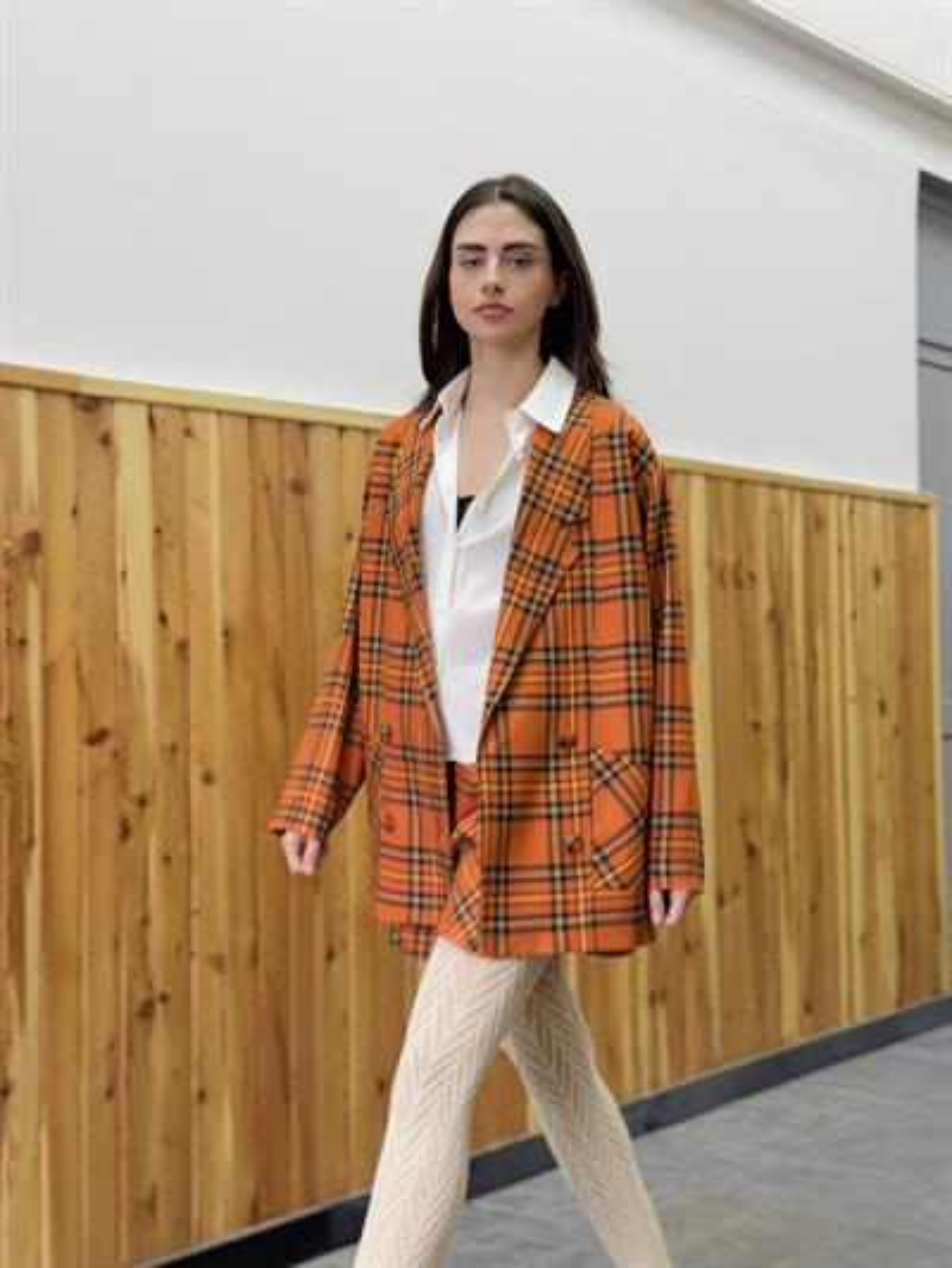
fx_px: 1759
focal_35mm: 48
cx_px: 476
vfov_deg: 39.6
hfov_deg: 30.3
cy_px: 634
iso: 200
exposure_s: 1/50
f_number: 1.78
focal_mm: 6.76
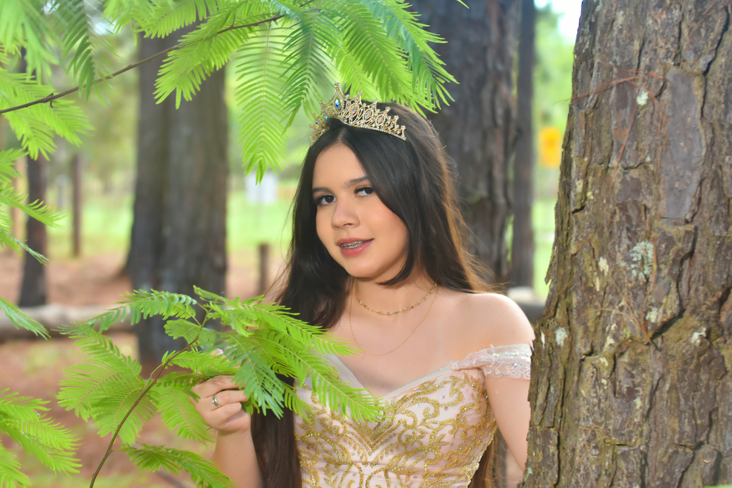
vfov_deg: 7.3
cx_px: 366
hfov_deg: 11.0
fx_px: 3812
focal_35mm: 188
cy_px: 244
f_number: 7.1
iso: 500
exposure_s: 1/200
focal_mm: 125
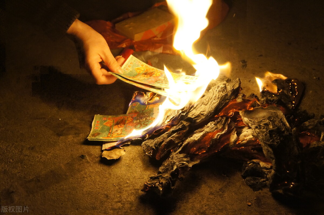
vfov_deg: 26.4
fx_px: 459
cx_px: 162
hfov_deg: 38.9
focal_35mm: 51
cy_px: 108
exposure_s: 1/125
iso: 6400
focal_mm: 34
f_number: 4.5
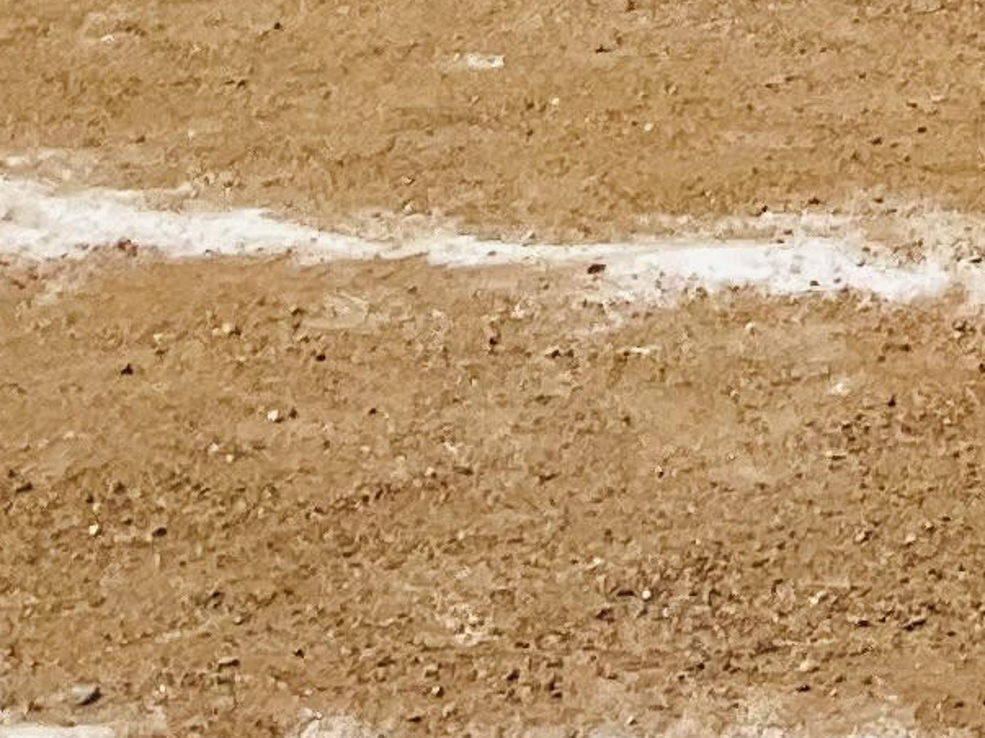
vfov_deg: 6.9
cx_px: 1813
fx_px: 5519
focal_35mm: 194
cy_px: -1460
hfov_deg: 9.7
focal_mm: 3
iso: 20
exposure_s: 1/3322
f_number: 1.8
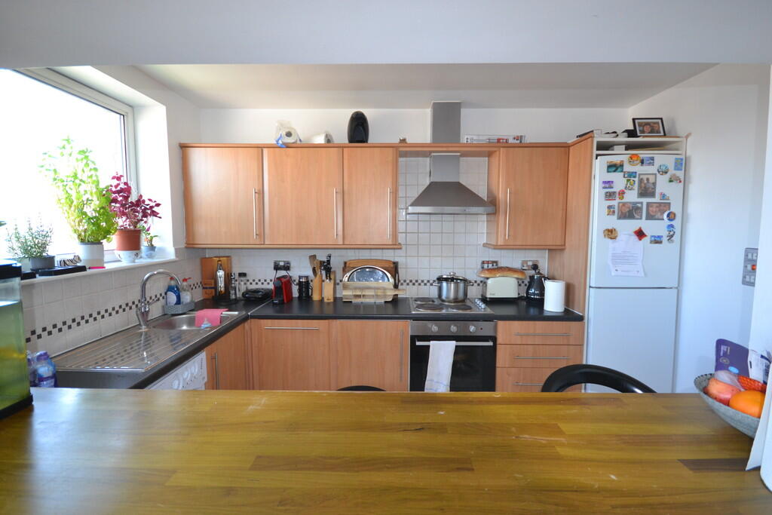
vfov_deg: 77.3
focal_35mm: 15
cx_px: 386
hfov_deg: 100.4
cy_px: 258
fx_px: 322
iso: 640
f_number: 4
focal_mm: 10
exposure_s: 1/60
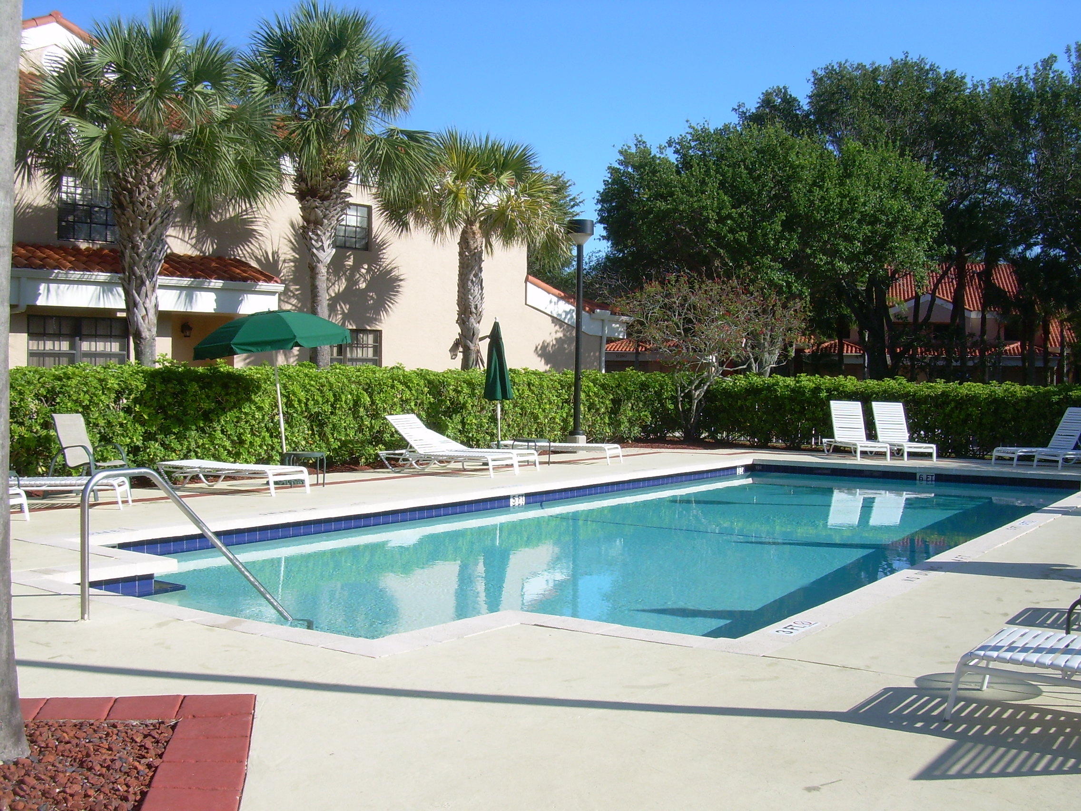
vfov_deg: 37.7
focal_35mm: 38
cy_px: 406
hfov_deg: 49.0
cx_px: 540
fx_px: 1187
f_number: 4.6
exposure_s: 1/354
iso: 50
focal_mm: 6.3
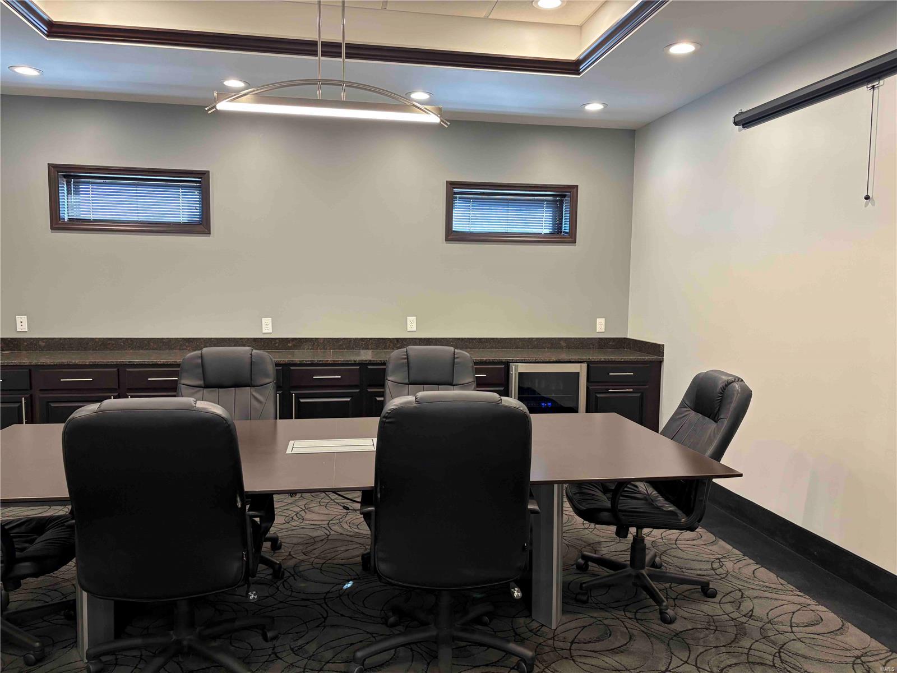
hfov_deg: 67.3
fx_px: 674
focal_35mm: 26
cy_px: 336
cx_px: 448
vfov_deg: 53.1
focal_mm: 5.96
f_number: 1.6
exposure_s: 1/60
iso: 125
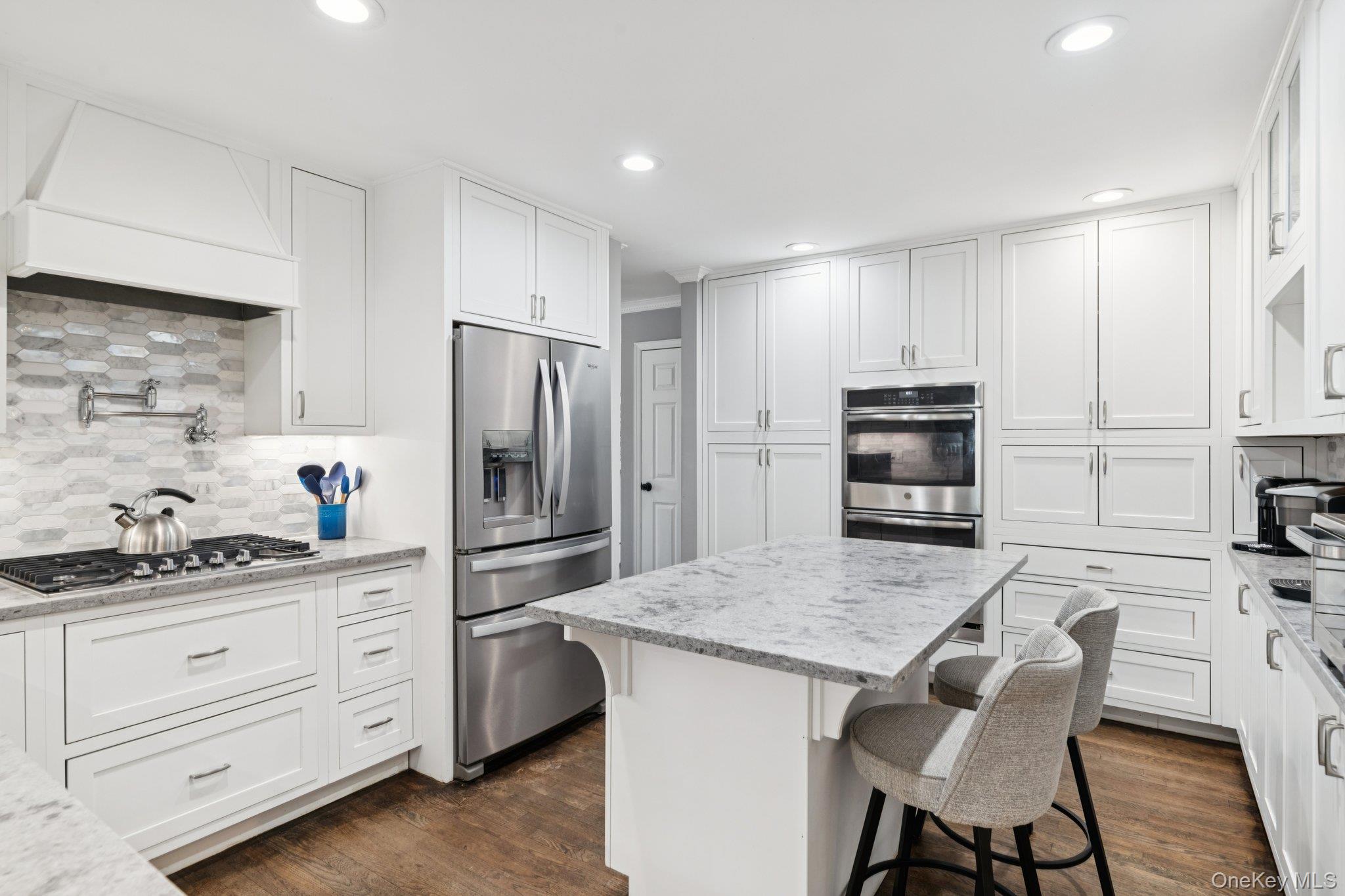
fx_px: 710
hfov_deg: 86.9
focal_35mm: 19
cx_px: 672
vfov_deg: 64.5
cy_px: 448
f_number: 8
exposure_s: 1/13
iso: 320
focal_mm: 19
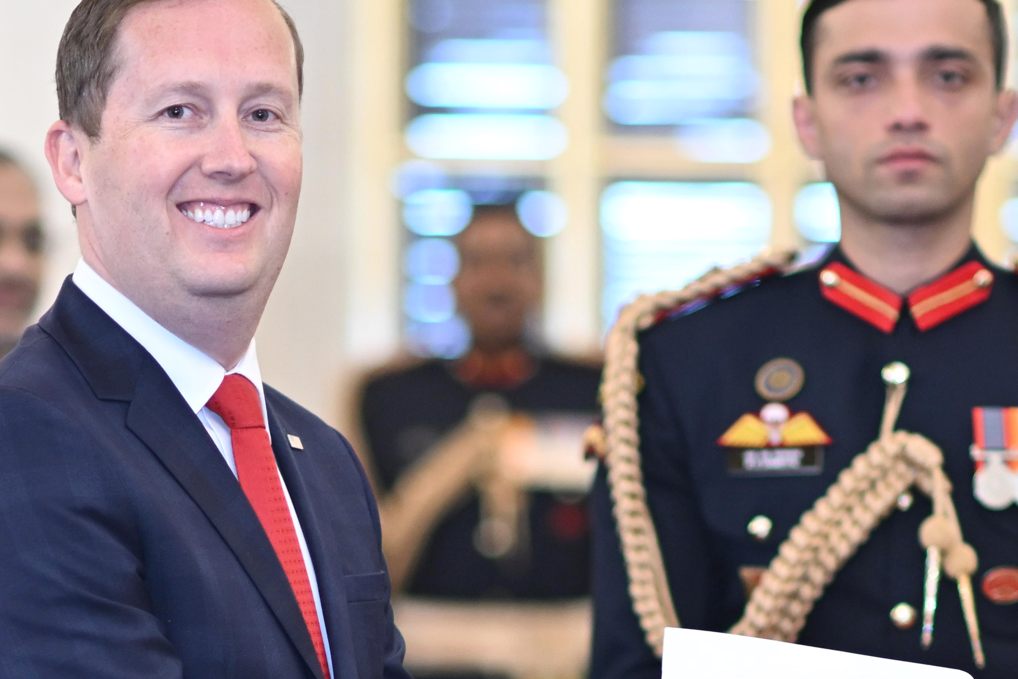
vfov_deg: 7.7
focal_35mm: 177
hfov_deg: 11.6
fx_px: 5005
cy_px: 598
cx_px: 824
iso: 1000
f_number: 1.6
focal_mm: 85
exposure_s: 1/200
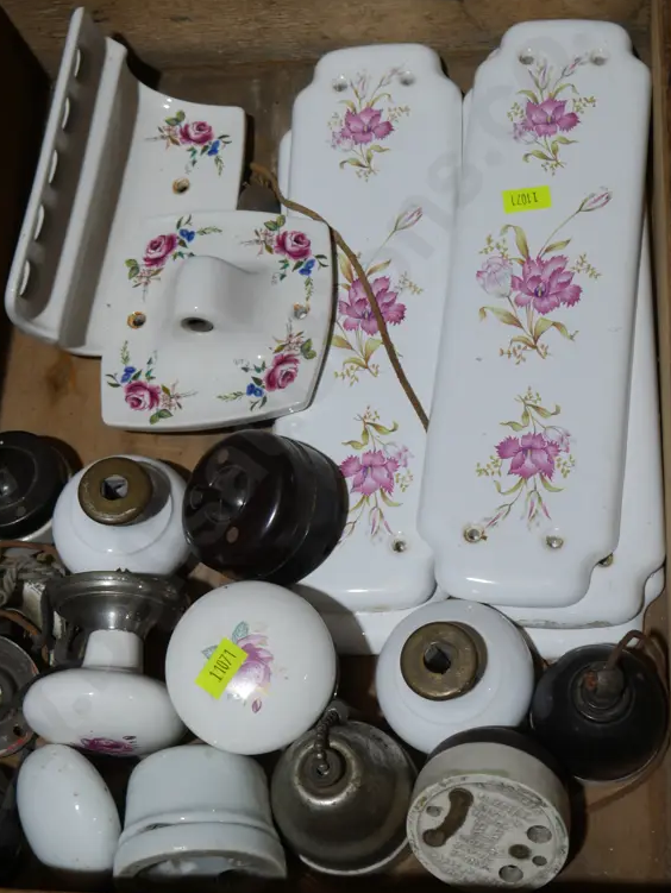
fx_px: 1549
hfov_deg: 24.4
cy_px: 416
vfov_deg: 32.2
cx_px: 275
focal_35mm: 60
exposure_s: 1/60
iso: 200
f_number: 4.7
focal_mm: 22
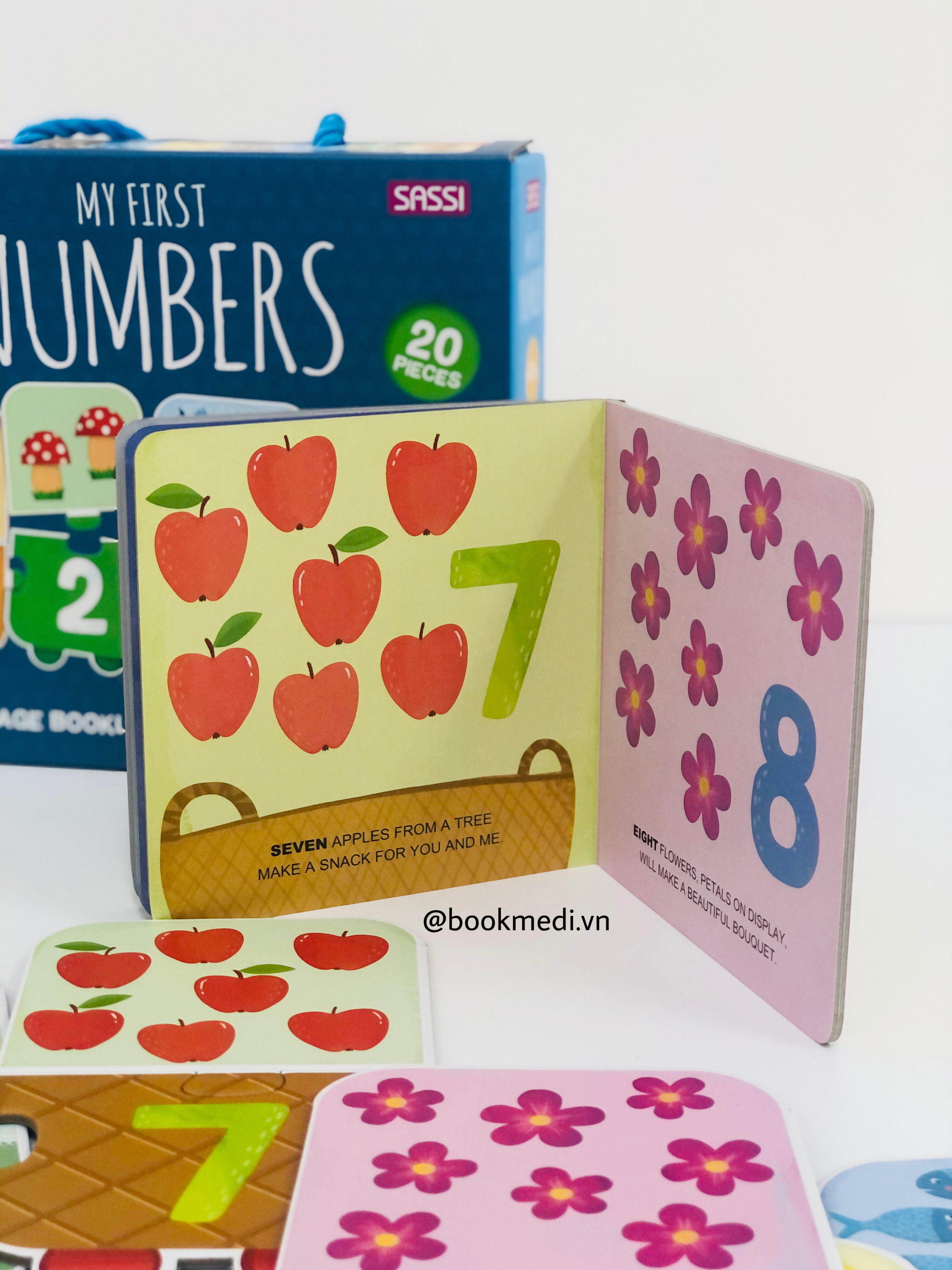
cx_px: 476
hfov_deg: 25.7
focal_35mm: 57
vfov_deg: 33.8
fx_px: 2090
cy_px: 635
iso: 64
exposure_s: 1/33
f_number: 2.8
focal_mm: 6.6
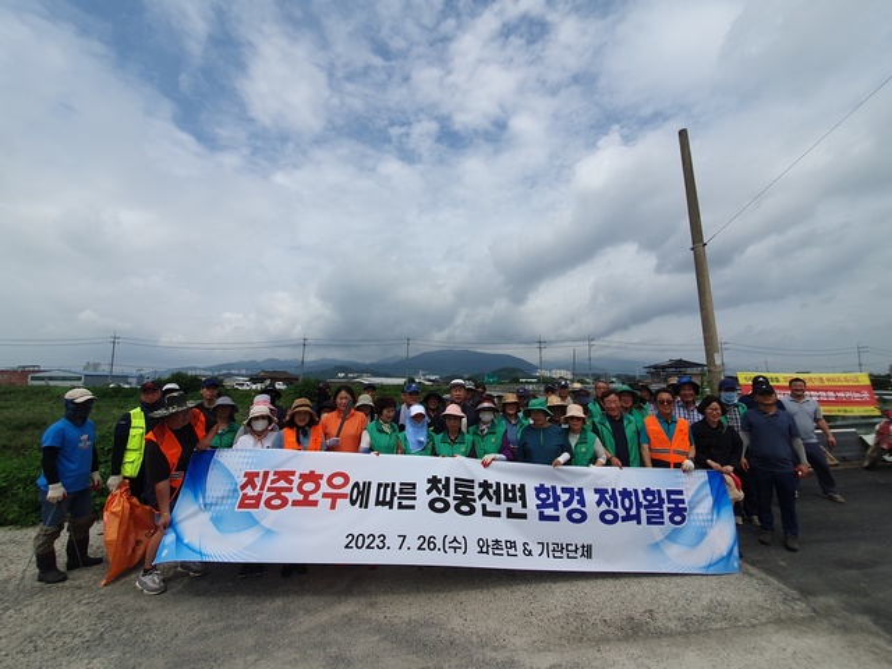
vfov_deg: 89.9
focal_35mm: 13
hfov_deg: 106.2
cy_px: 334
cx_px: 446
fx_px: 335
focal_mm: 1.8
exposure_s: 1/1964
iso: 50
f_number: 2.2
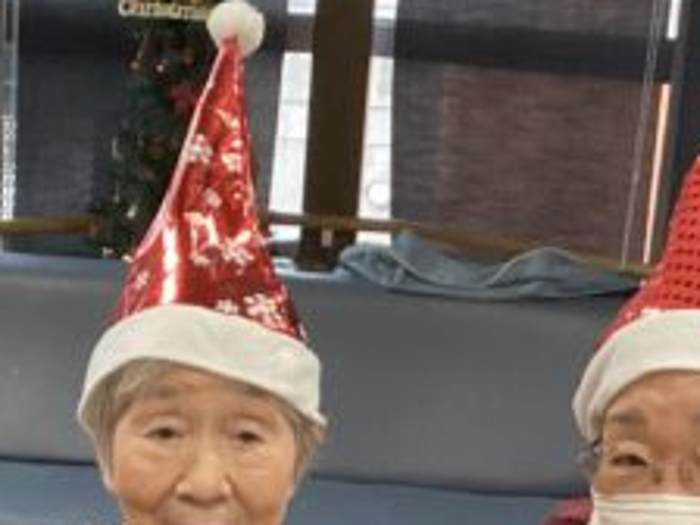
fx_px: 1962
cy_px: 580
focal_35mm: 97
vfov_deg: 14.9
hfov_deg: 20.2
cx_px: 238
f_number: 2.4
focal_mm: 3.3
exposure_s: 1/60
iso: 250
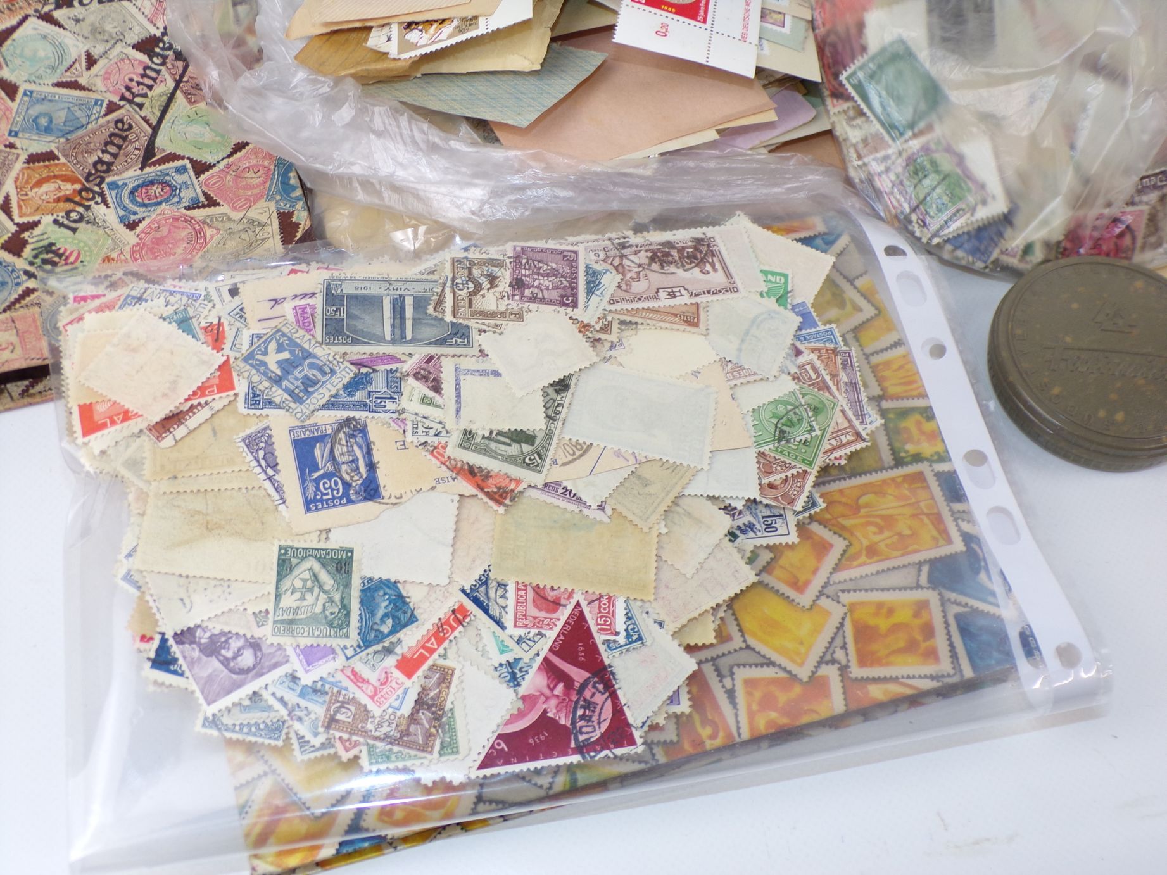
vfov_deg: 34.3
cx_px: 584
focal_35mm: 42
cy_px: 438
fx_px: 1416
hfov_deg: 44.8
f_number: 3.4
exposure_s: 1/34
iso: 80
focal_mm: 7.6
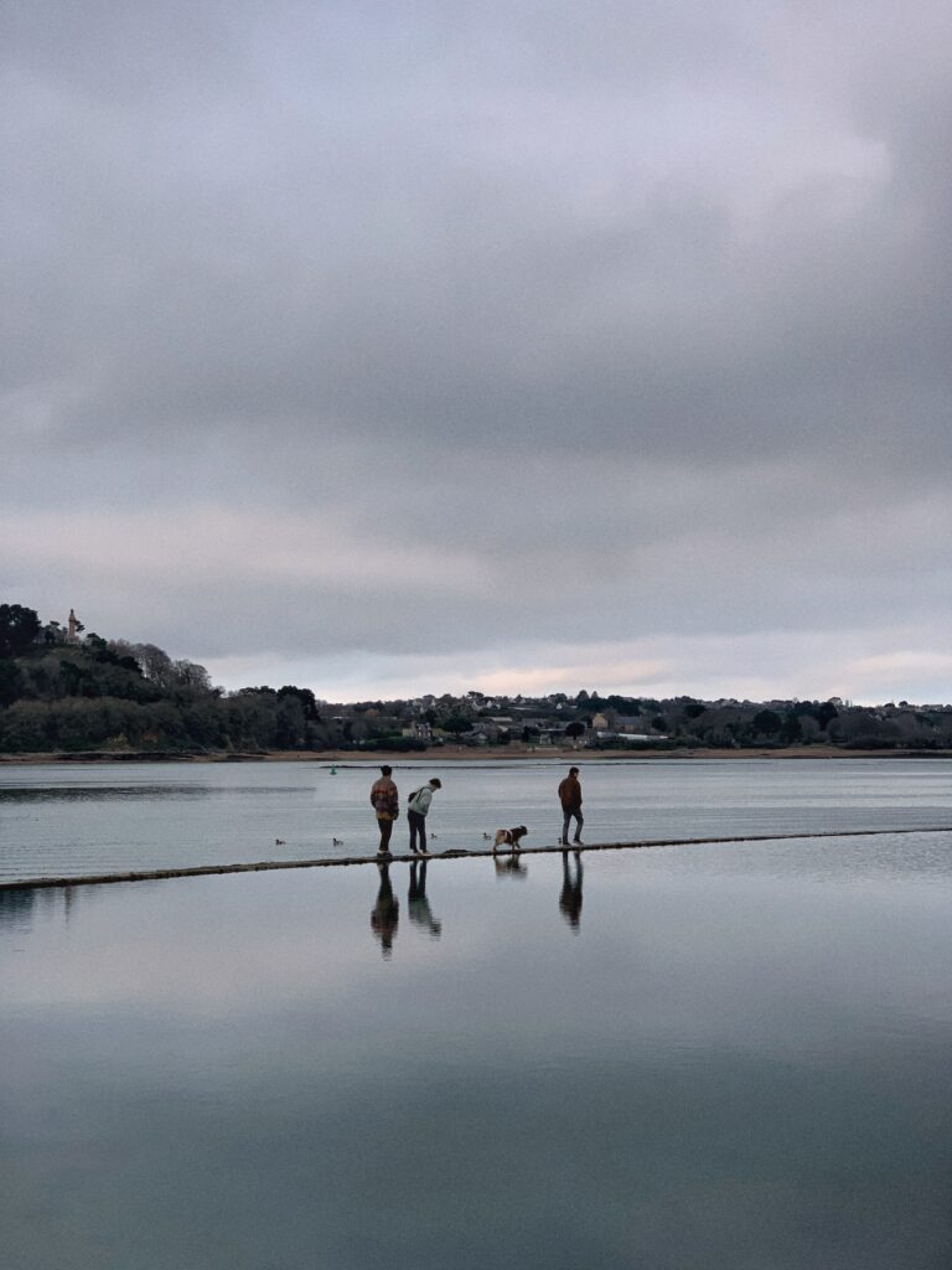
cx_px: 476
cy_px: 635
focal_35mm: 52
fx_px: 1907
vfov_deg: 36.8
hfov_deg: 28.0
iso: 40
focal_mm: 6
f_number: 2.4
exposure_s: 1/122
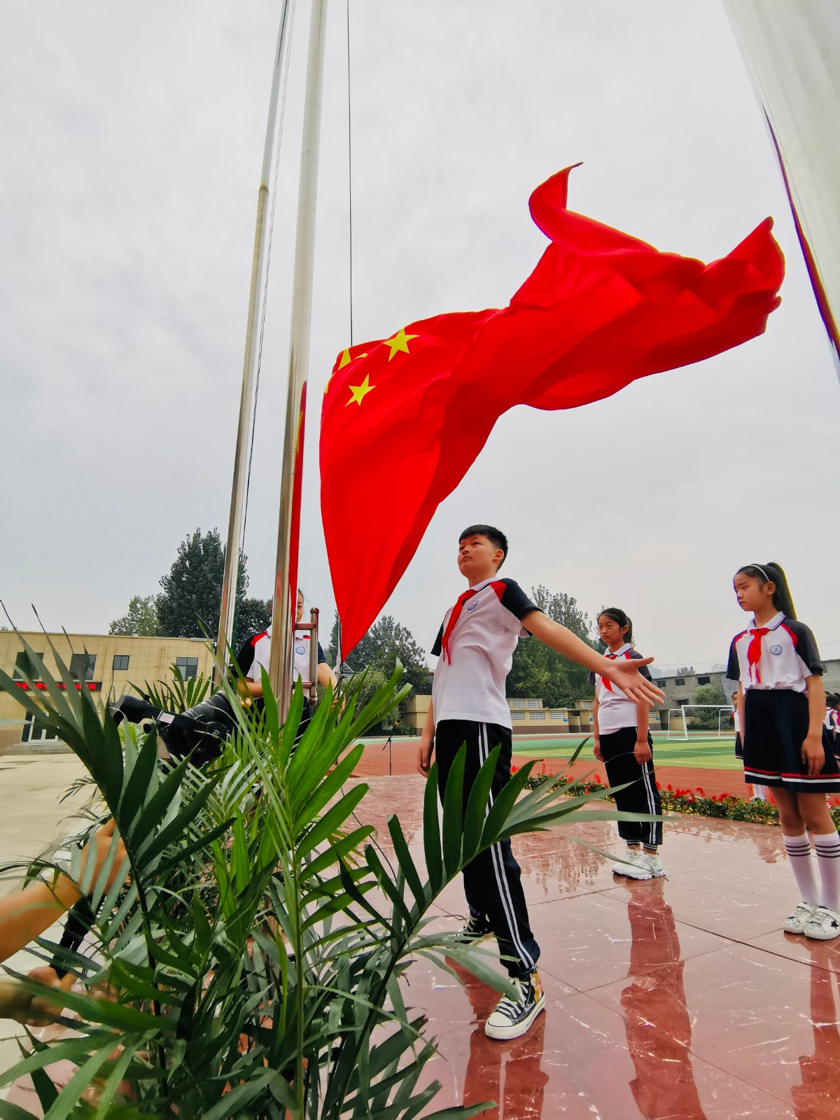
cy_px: 560
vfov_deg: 91.0
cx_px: 420
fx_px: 550
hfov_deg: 74.7
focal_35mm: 17
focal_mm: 2.26
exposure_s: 1/531
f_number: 2.2
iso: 50
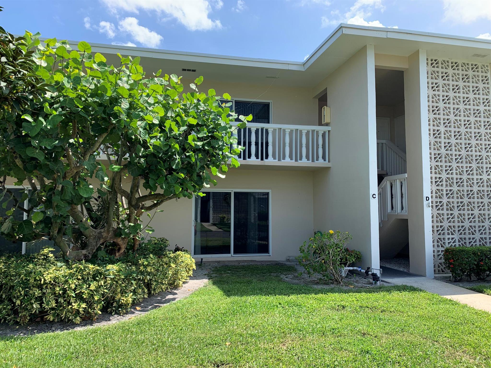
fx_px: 369
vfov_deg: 53.1
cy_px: 184
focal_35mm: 26
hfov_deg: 67.3
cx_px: 246
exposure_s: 1/936
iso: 25
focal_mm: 4.25
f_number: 1.8
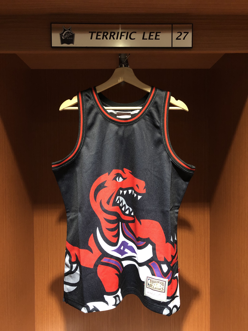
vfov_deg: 63.4
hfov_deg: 49.7
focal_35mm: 28
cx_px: 124
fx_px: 267
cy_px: 166
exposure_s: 1/11
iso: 100
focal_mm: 3.99
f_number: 1.8
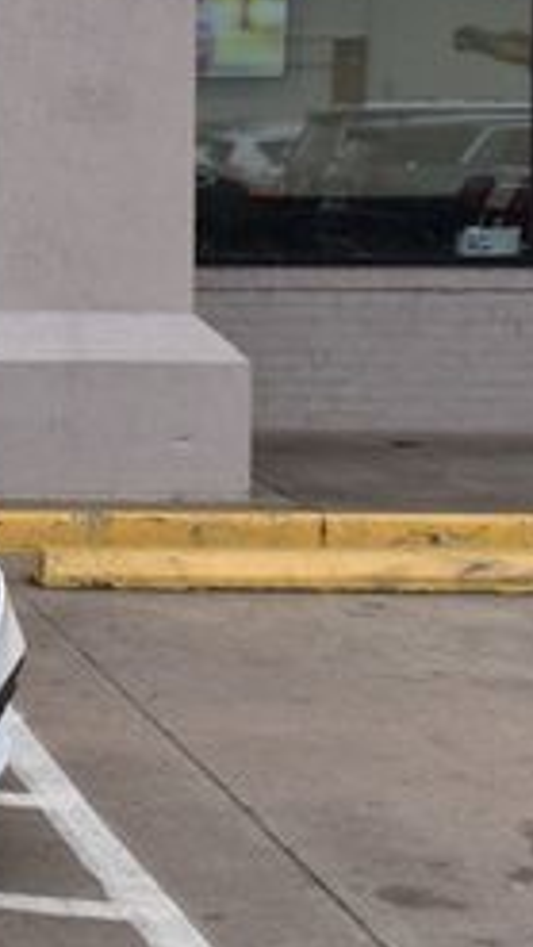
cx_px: -671
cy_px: 207
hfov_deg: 9.1
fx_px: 3064
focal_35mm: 122
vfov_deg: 17.4
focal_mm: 30
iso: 400
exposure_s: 1/160
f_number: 9
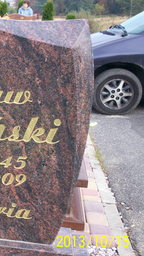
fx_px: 394
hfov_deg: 19.2
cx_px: -41
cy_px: 137
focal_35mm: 58
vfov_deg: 36.0
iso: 100
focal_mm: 6
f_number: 4.5
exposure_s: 1/81.9
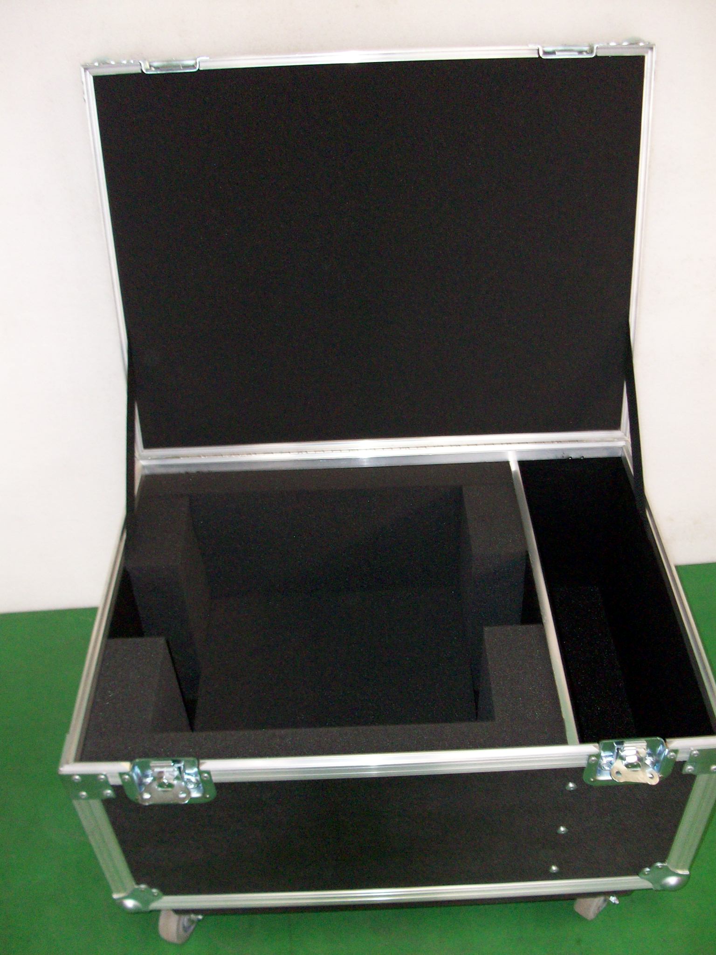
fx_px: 938
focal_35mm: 34
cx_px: 358
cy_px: 478
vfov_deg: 54.0
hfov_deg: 41.8
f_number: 2.8
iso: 160
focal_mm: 5.7
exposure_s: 1/21.2
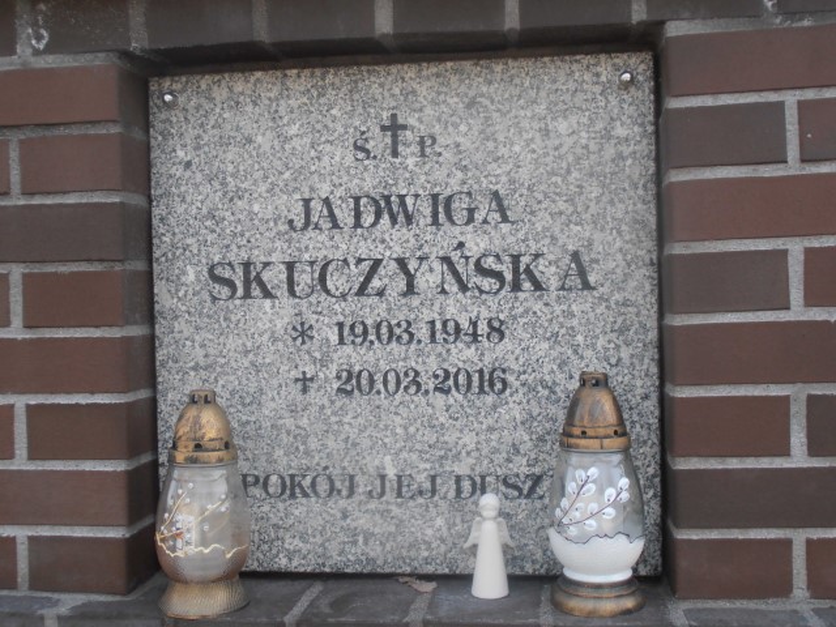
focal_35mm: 44
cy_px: 314
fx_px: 1063
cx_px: 418
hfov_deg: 42.9
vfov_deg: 32.9
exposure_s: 1/80
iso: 80
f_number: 4.2
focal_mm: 7.87
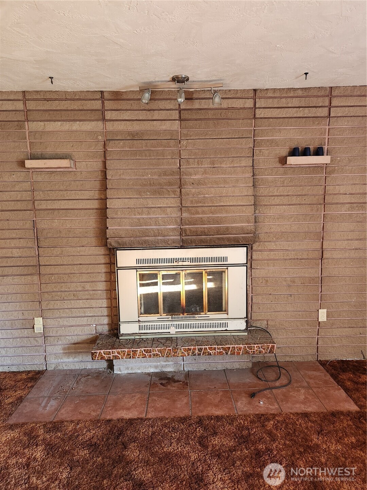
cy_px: 245
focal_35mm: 23
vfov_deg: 73.9
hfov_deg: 58.9
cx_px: 184
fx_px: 325
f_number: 1.8
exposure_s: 1/60
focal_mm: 5.4
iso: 640
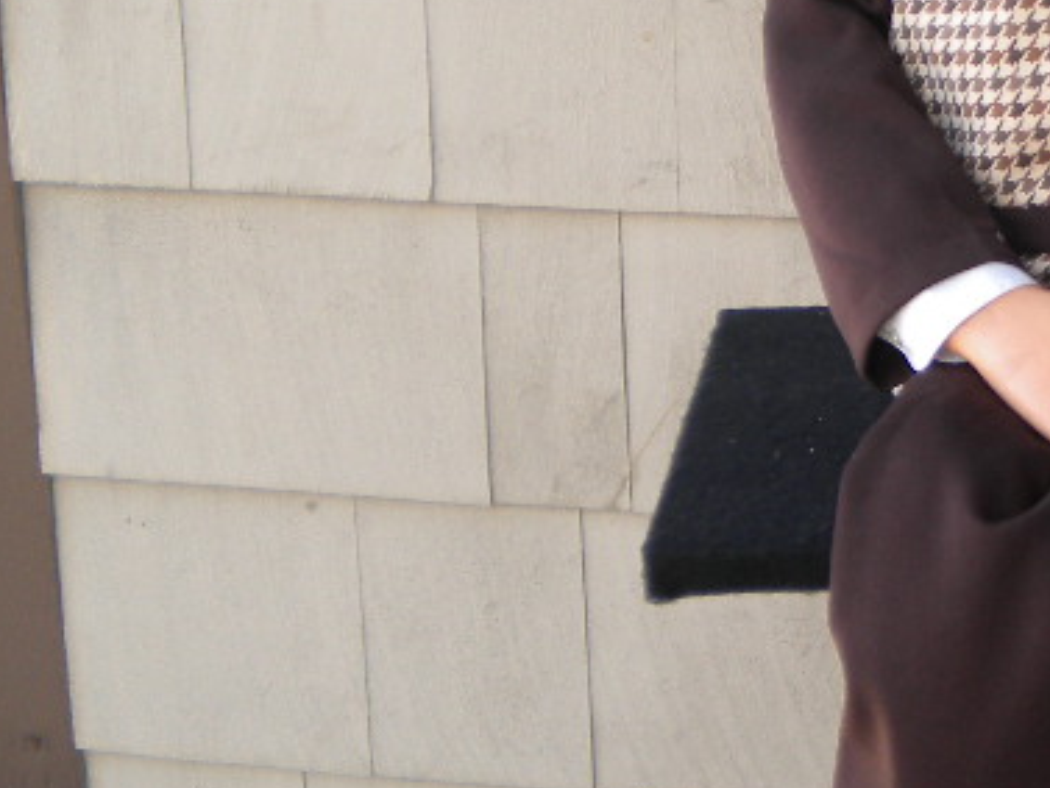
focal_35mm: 95
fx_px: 2883
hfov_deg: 19.7
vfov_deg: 15.5
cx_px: 1189
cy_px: 203
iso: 80
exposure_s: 1/60.4
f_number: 3.1
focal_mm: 6.3
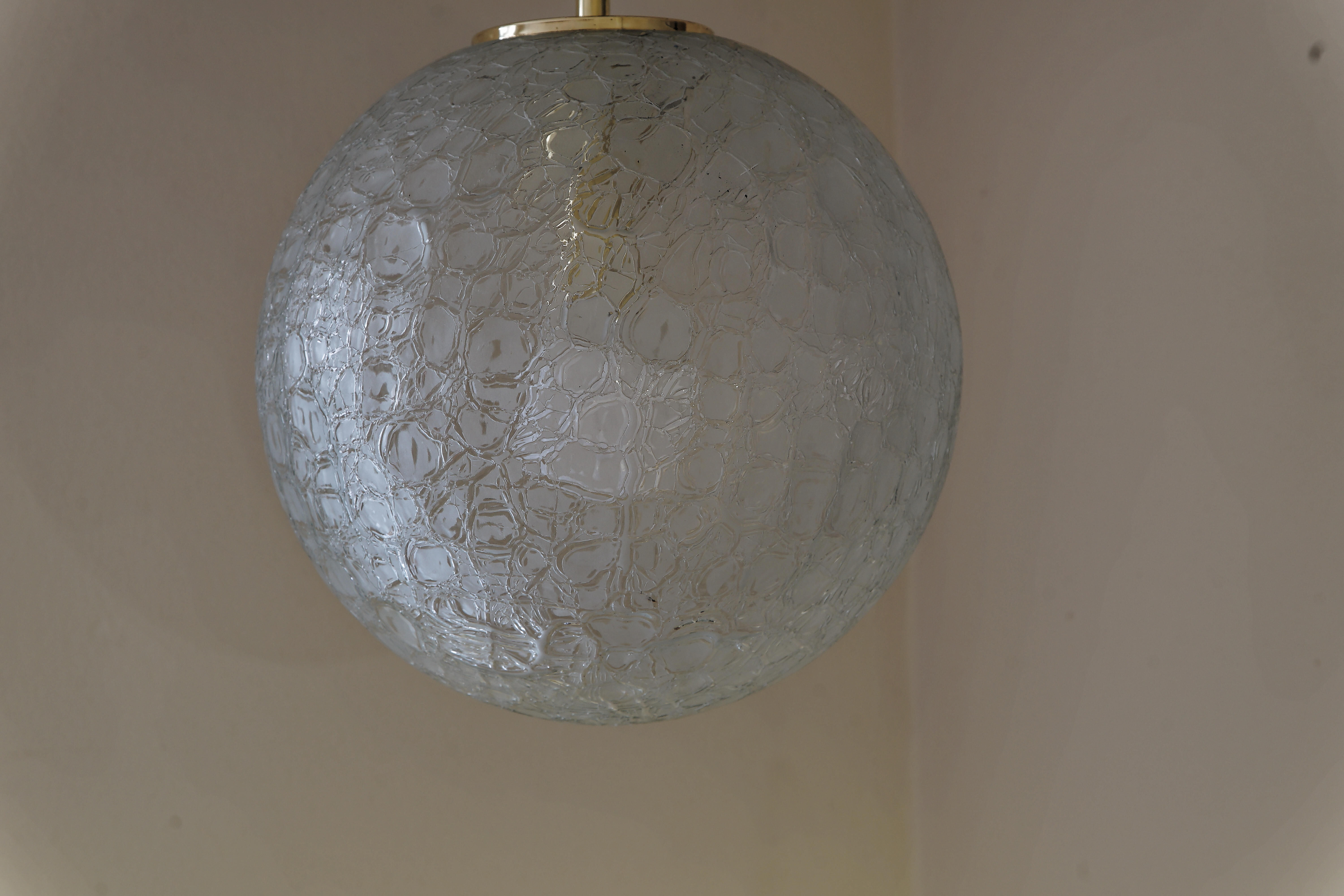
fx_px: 3285
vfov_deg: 15.5
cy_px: 448
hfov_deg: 23.1
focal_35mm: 88
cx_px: 672
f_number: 8
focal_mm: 88
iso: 160
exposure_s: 1/1.6
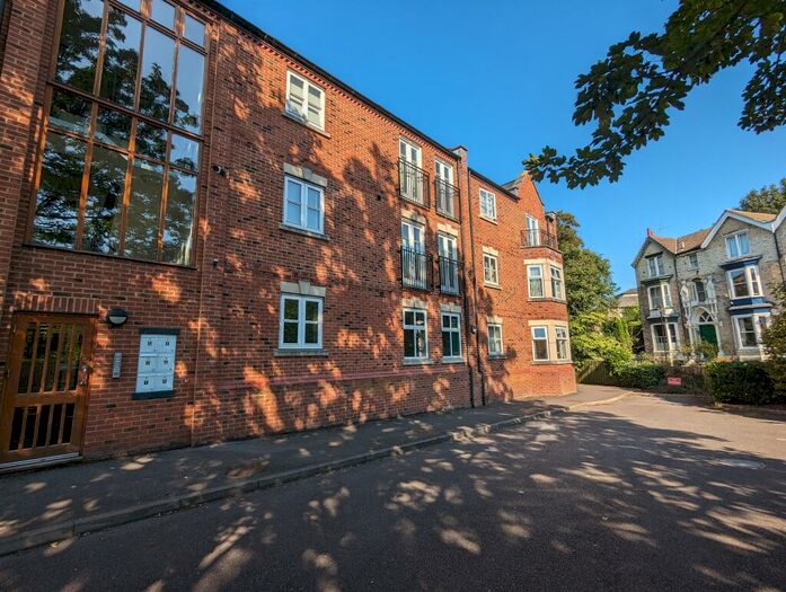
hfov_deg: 94.4
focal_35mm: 16
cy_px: 296
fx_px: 364
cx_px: 393
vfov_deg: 78.3
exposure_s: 1/1499
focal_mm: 2.35
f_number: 2.2
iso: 45
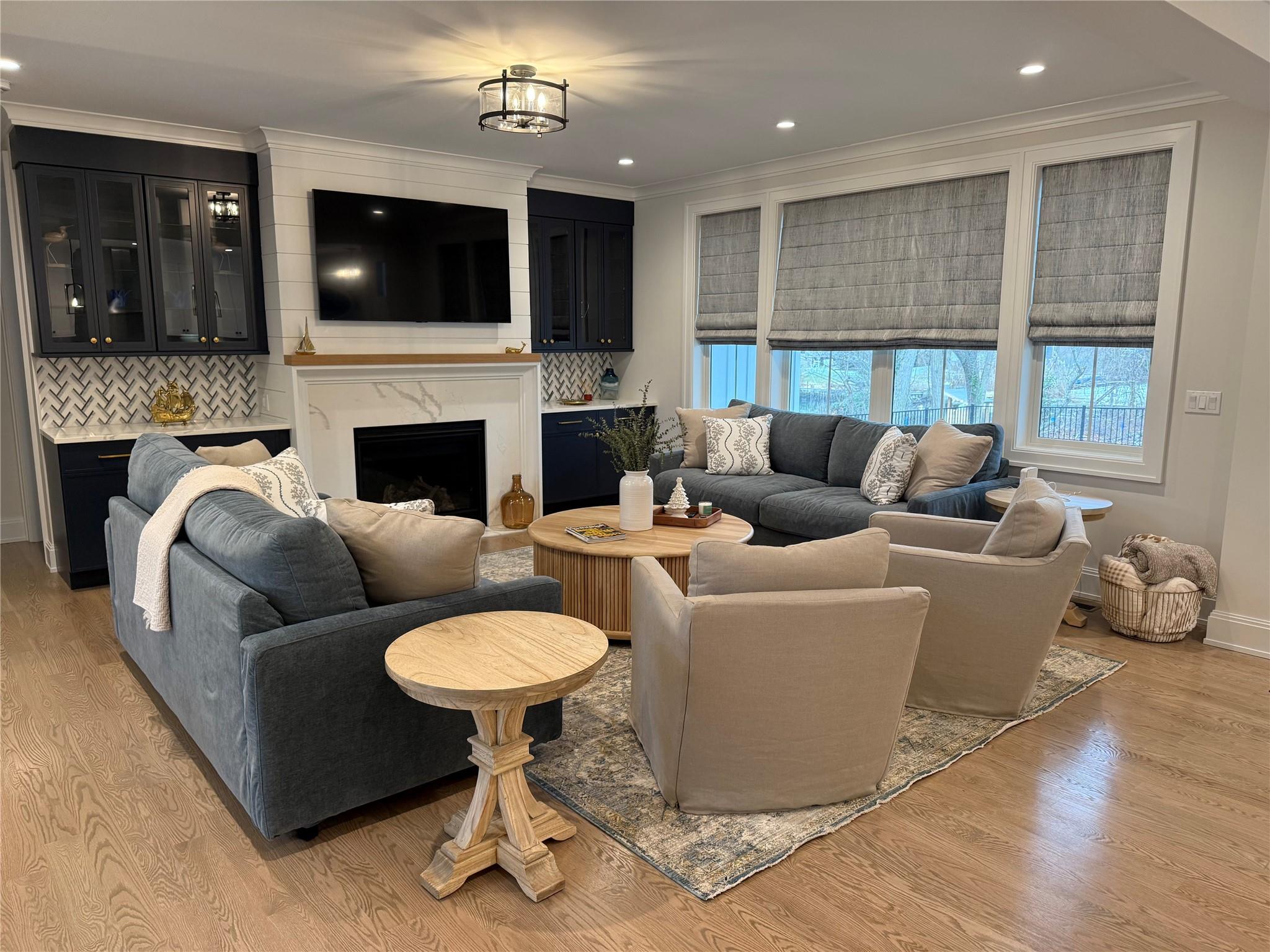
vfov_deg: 56.8
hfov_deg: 71.6
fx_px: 881
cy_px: 476
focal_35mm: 24
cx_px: 635
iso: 160
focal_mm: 6.76
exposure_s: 1/60
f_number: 1.78
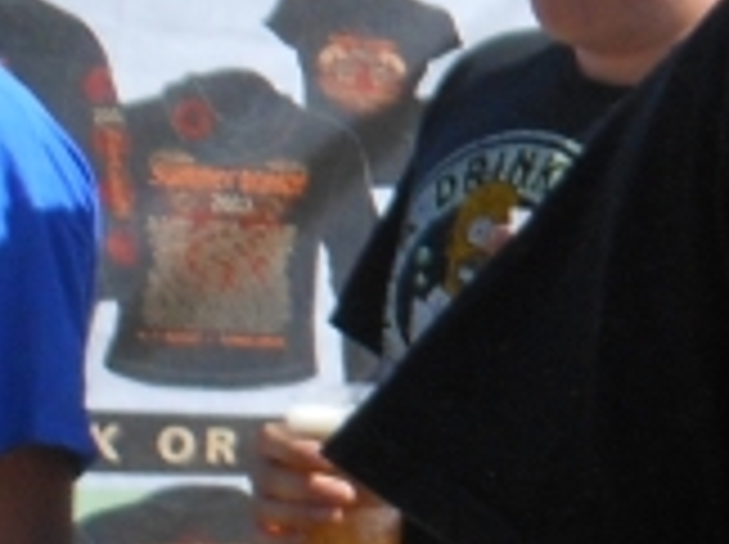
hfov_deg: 11.1
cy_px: 205
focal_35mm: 147
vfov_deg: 10.1
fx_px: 3091
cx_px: 1796
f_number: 3.2
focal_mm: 4.5
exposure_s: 1/800
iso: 80
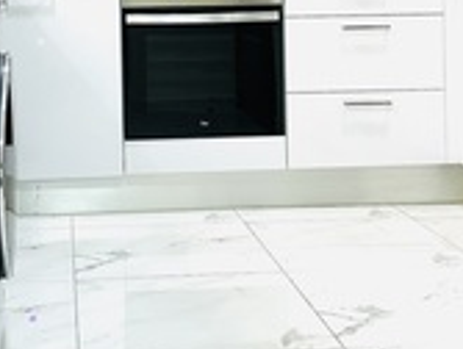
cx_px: 148
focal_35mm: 71
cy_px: 15
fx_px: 952
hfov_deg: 27.2
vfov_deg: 20.3
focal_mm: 4.2
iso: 100
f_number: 1.6
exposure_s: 1/50
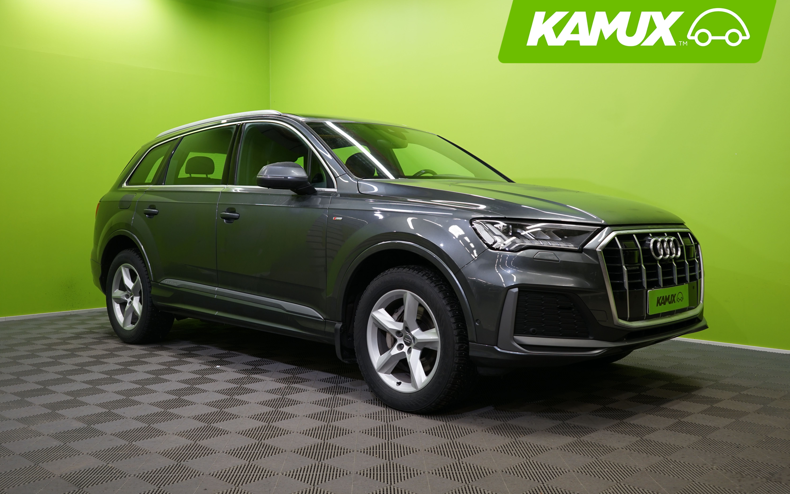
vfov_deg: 36.3
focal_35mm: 35
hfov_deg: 55.3
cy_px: 235
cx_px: 398
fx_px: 754
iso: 400
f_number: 5
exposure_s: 1/30
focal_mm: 34
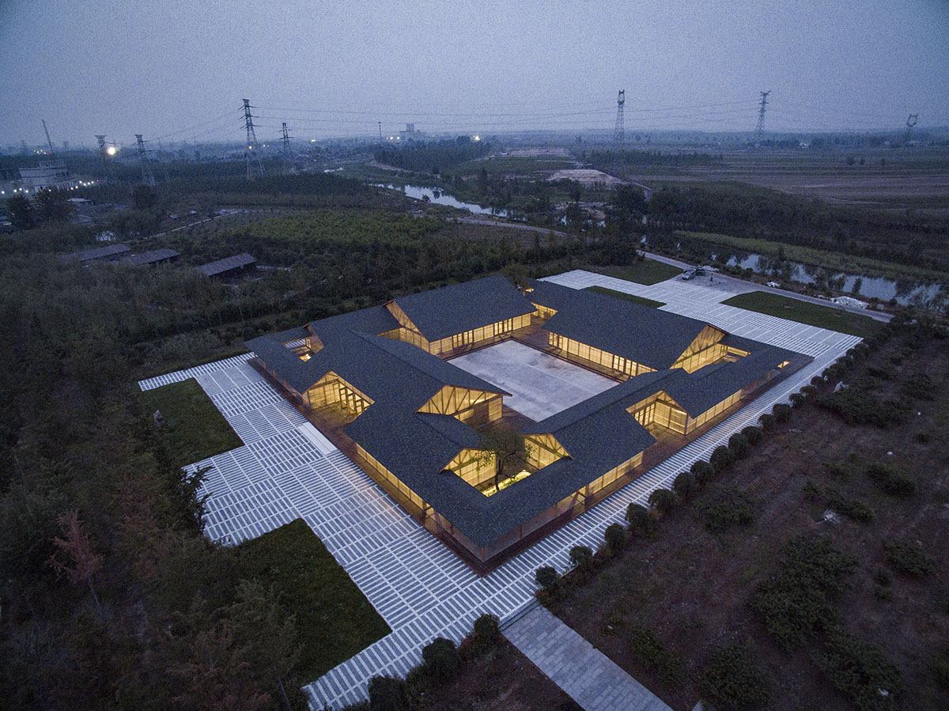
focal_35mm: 20
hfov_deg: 81.8
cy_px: 356
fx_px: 548
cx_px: 474
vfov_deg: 65.9
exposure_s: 1/4
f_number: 2.8
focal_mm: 3.61
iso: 1600
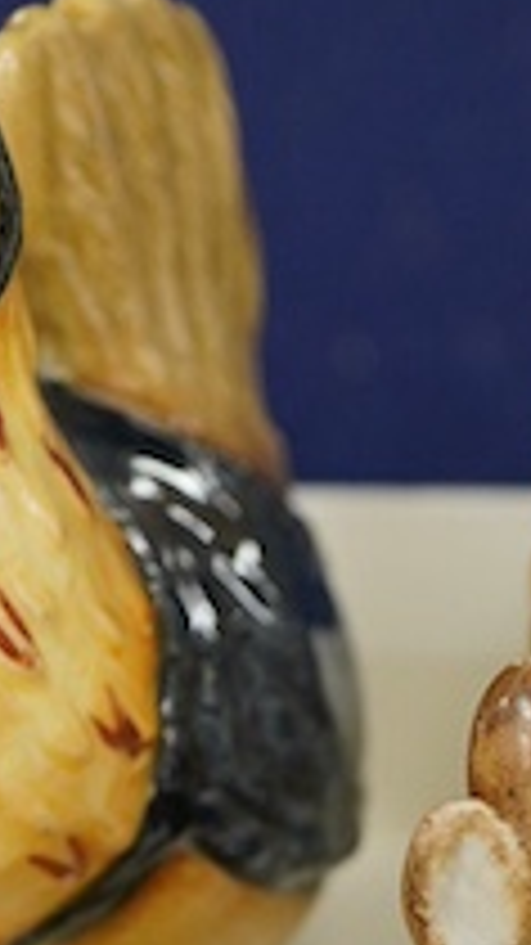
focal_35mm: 202
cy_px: 1107
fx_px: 5060
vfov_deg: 10.5
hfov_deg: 6.0
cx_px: 644
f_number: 6.3
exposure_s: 1/125
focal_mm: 30
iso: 1250
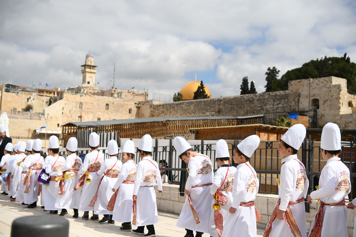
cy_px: 118
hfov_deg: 48.5
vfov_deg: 33.4
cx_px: 178
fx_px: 395
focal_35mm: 40
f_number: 4
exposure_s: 1/4000
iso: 200
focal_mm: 40
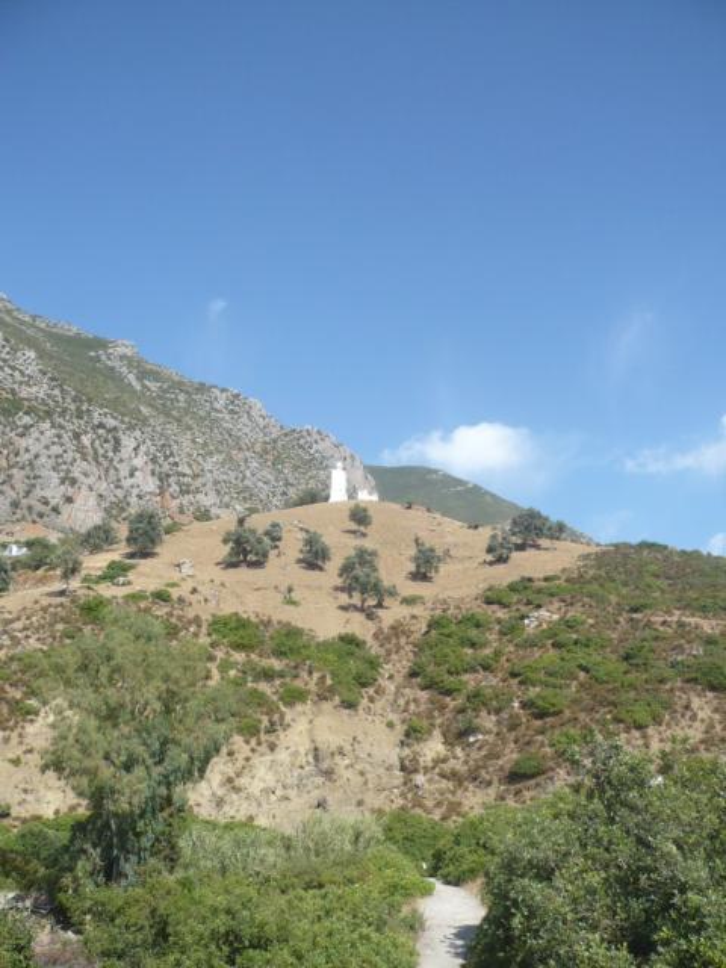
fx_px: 979
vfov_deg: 52.6
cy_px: 484
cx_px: 363
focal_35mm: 35
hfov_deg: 40.7
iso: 100
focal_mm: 5.8
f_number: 8
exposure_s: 1/160
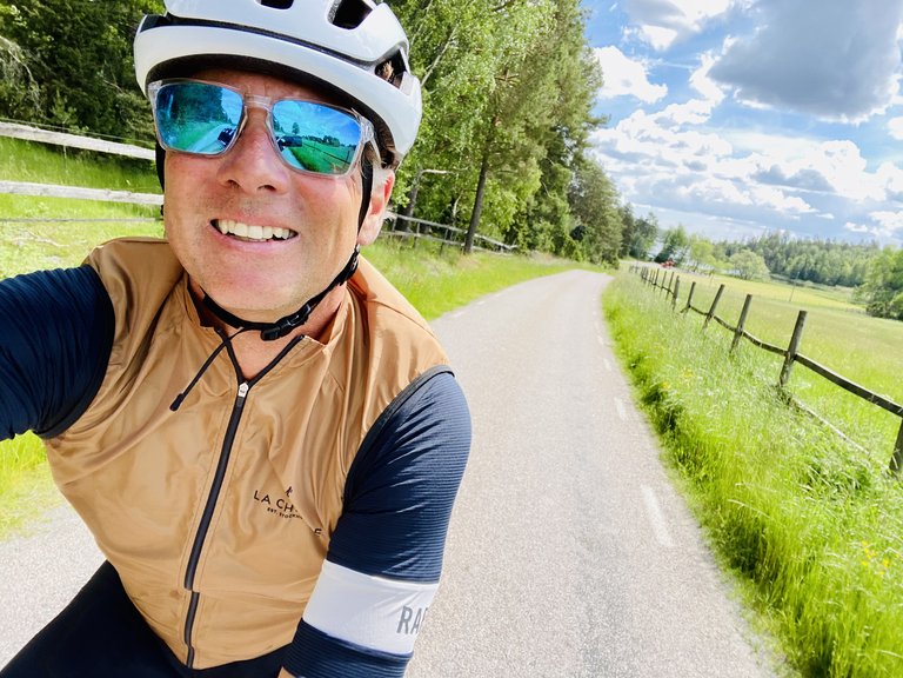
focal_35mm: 23
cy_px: 339
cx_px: 452
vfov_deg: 58.9
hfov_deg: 73.9
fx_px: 600
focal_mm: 2.71
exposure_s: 1/232
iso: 25
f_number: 2.2
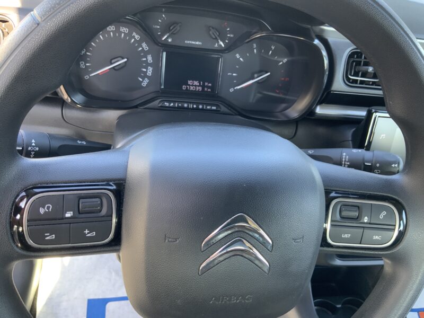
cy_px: 159
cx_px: 212
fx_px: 355
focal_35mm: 29
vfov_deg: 48.2
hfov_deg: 61.7
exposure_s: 1/60
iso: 80
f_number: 1.8
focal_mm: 3
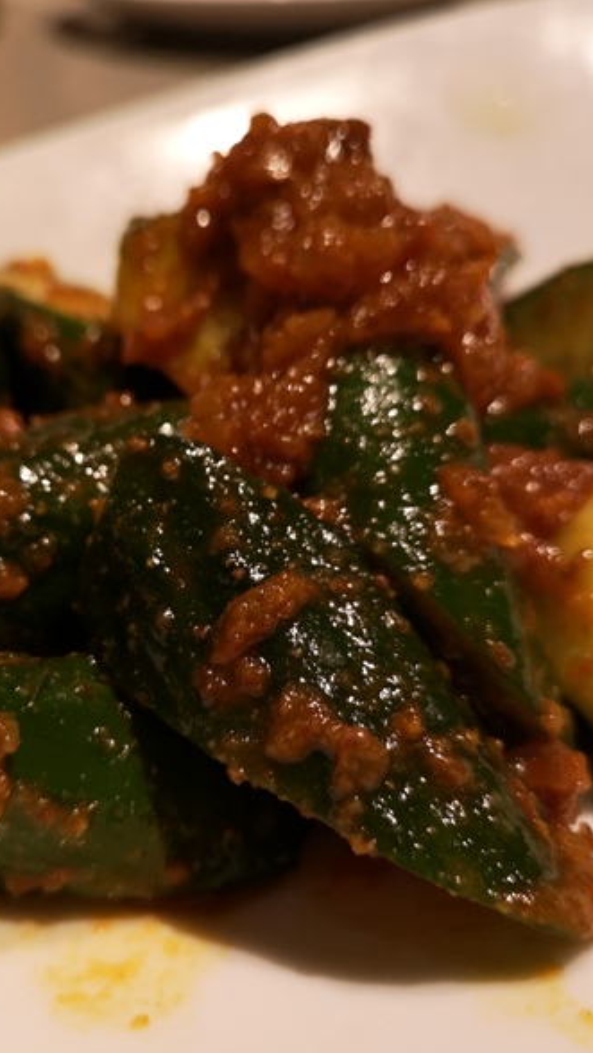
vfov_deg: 50.5
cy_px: 535
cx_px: 206
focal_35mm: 40
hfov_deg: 29.5
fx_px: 1118
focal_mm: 3.95
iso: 200
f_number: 1.8
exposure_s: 1/100
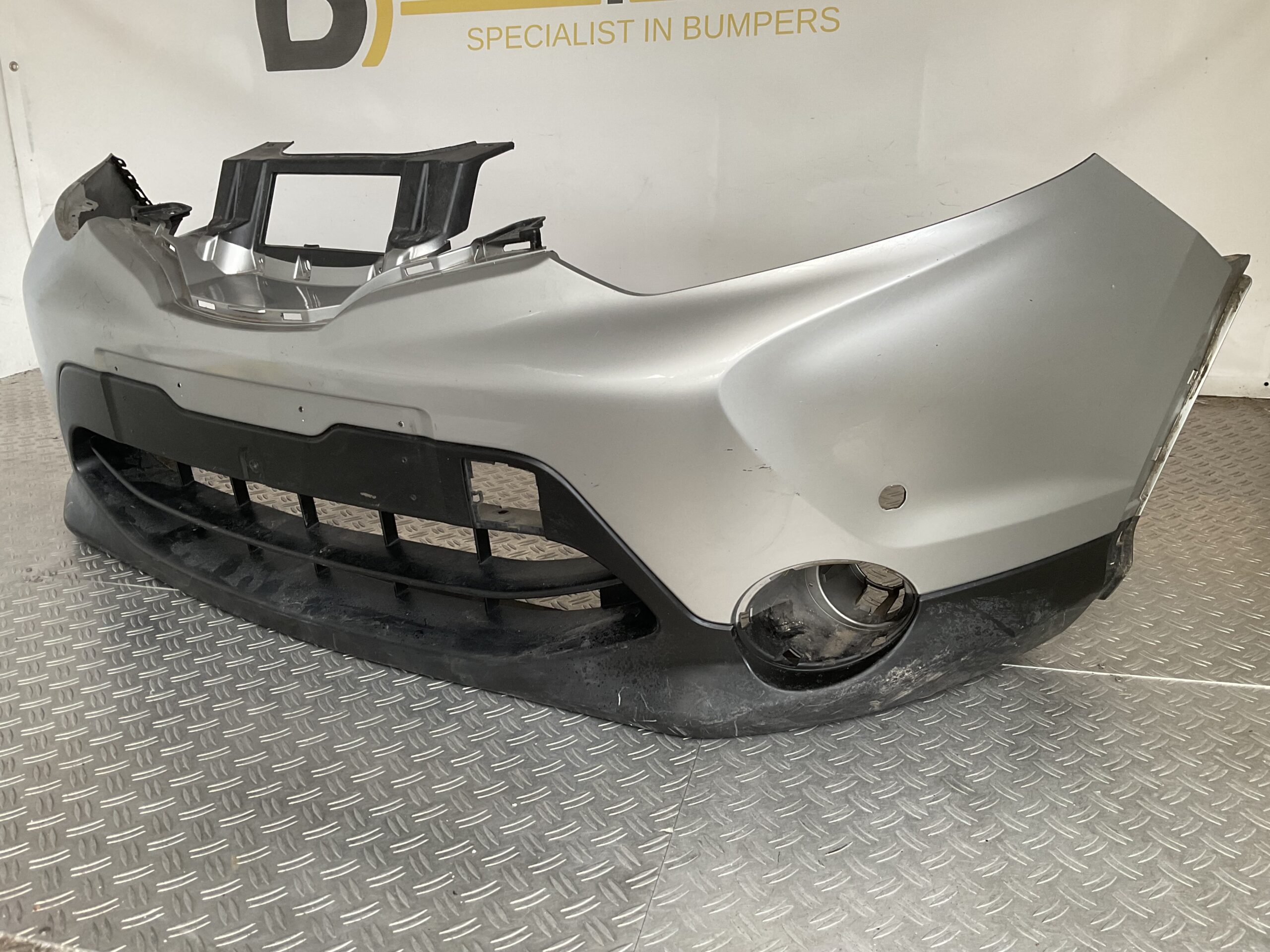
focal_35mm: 29
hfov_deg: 61.7
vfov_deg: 48.2
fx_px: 1064
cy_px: 476
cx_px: 635
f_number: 1.8
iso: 50
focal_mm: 3
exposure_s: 1/60
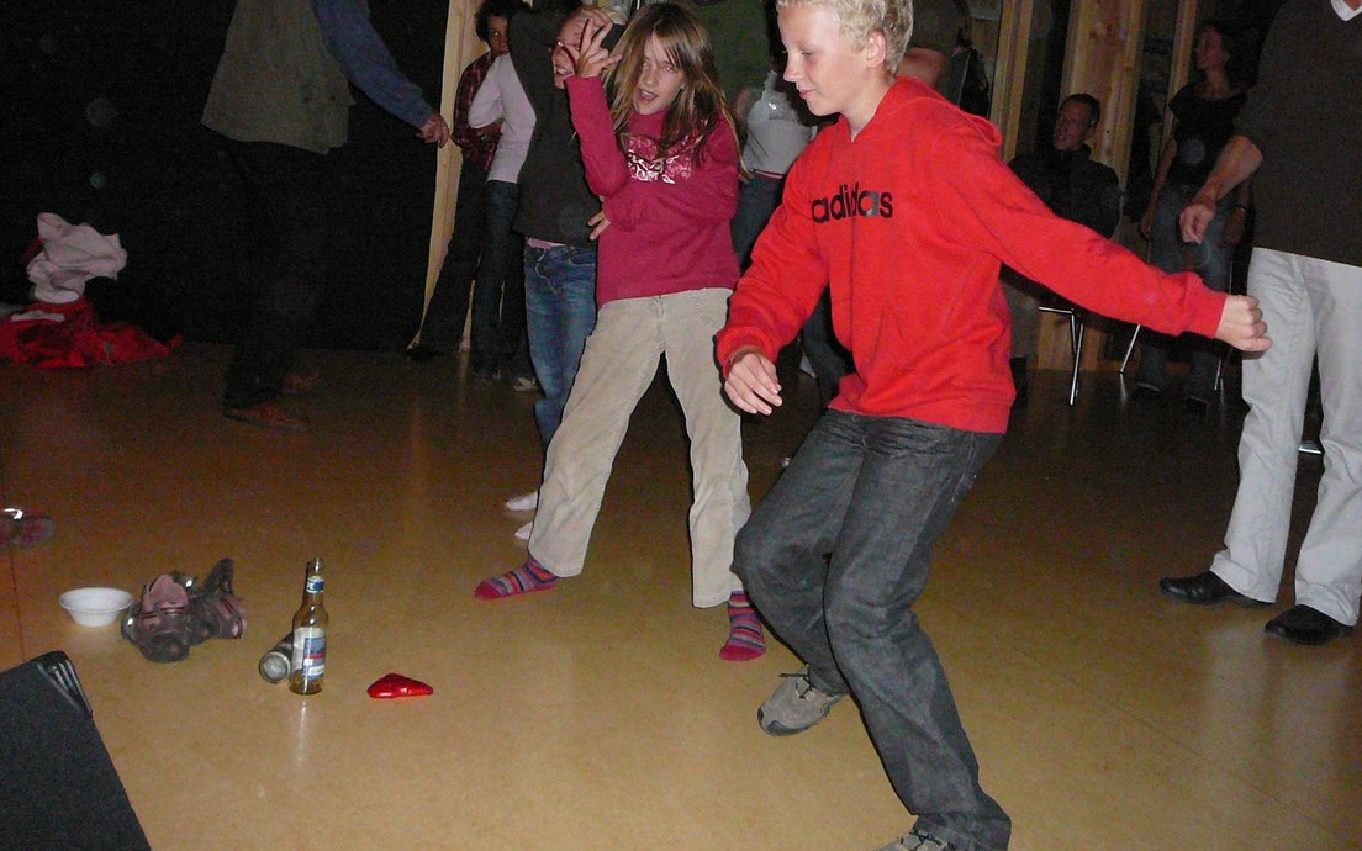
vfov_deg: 29.6
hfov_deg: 46.2
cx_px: 700
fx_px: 1596
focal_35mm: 43
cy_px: 268
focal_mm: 5.2
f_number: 2.8
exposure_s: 1/30
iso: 400
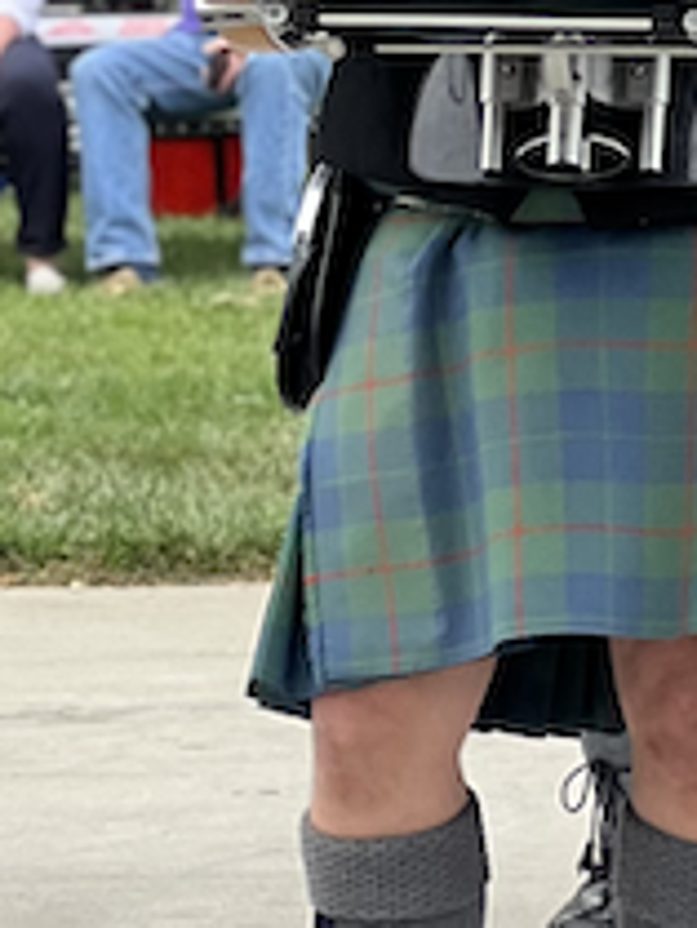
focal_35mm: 246
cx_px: -266
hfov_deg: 6.0
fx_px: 6598
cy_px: -109
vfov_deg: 8.0
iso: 32
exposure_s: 1/121
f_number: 2.8
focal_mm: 9
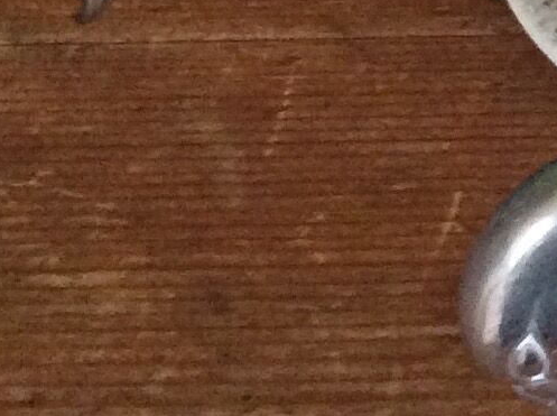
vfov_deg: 8.7
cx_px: 800
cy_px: -129
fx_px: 2683
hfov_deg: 11.4
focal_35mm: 167
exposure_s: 1/17
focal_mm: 3.3
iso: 320
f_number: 2.4
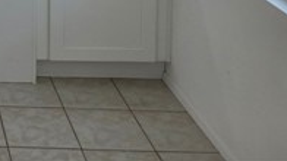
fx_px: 624
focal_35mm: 82
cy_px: -189
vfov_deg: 12.4
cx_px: -98
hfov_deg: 22.8
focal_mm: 5.4
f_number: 1.8
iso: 25
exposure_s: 1/129
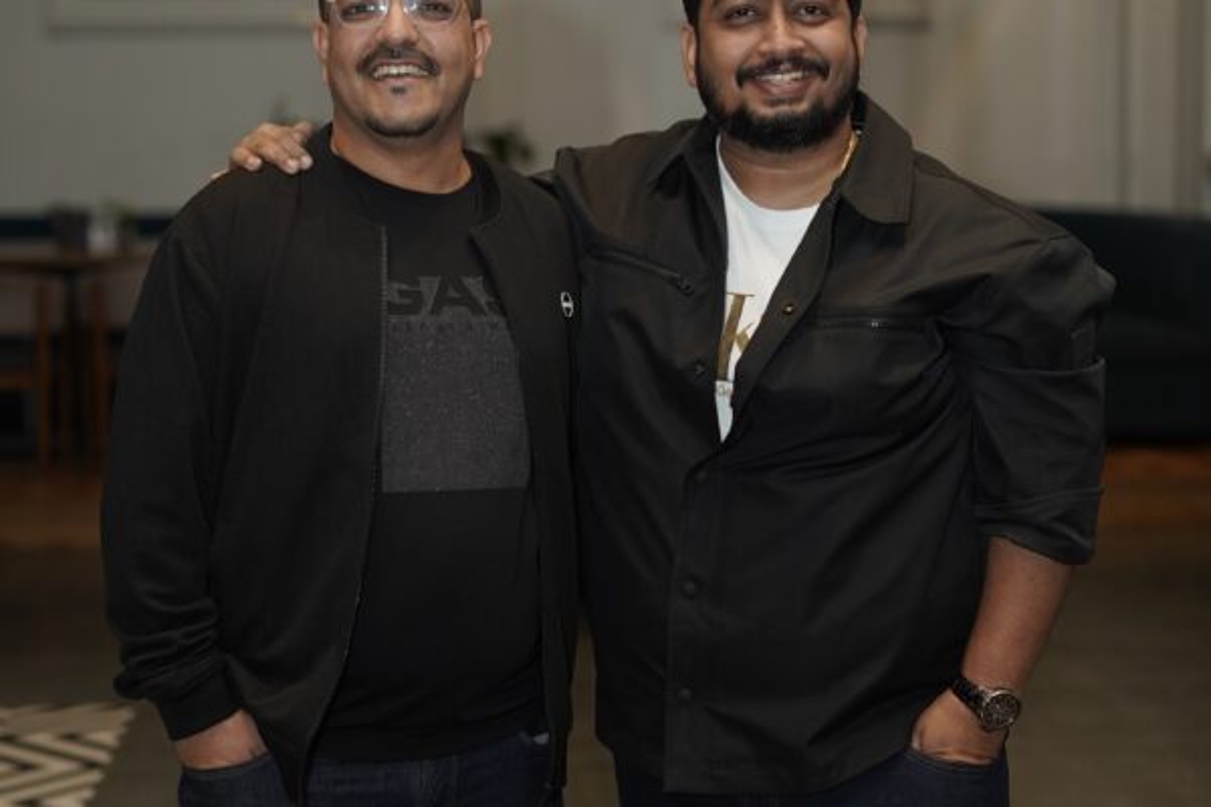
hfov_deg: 39.6
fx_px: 1682
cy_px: 404
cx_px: 606
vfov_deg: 27.0
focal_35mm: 50
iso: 800
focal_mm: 50
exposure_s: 1/200
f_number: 2
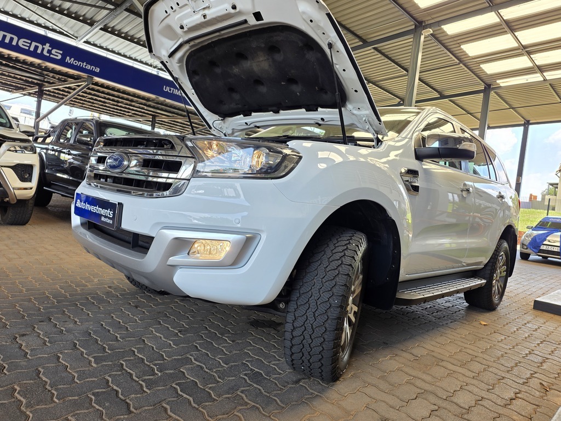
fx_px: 373
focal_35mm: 23
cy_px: 210
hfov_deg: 73.9
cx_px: 280
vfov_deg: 58.9
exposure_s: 1/180
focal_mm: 6.25
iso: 32
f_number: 1.7
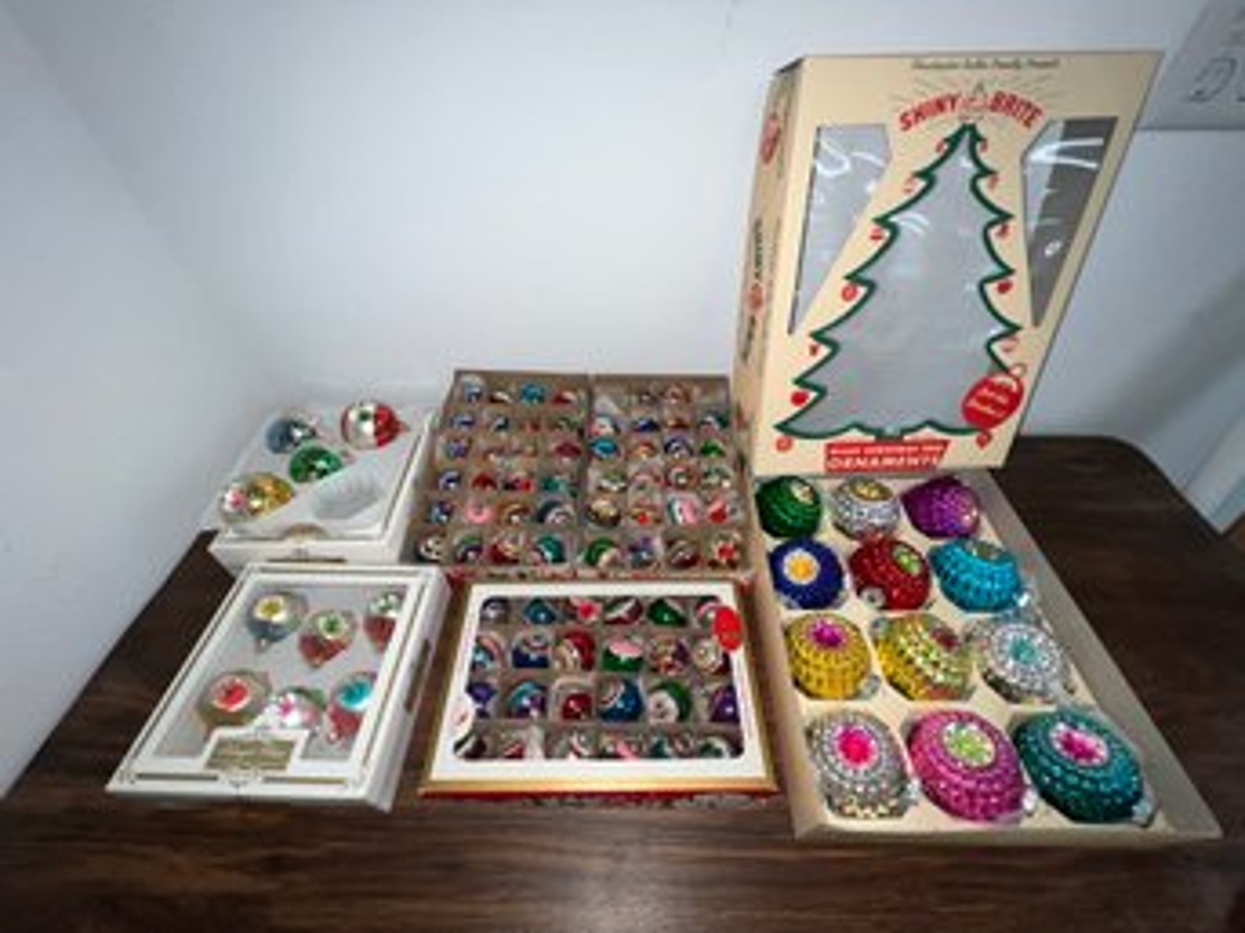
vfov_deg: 89.9
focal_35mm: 13
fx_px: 467
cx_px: 622
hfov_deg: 106.2
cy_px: 466
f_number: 1.8
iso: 64
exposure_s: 1/122
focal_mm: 1.57
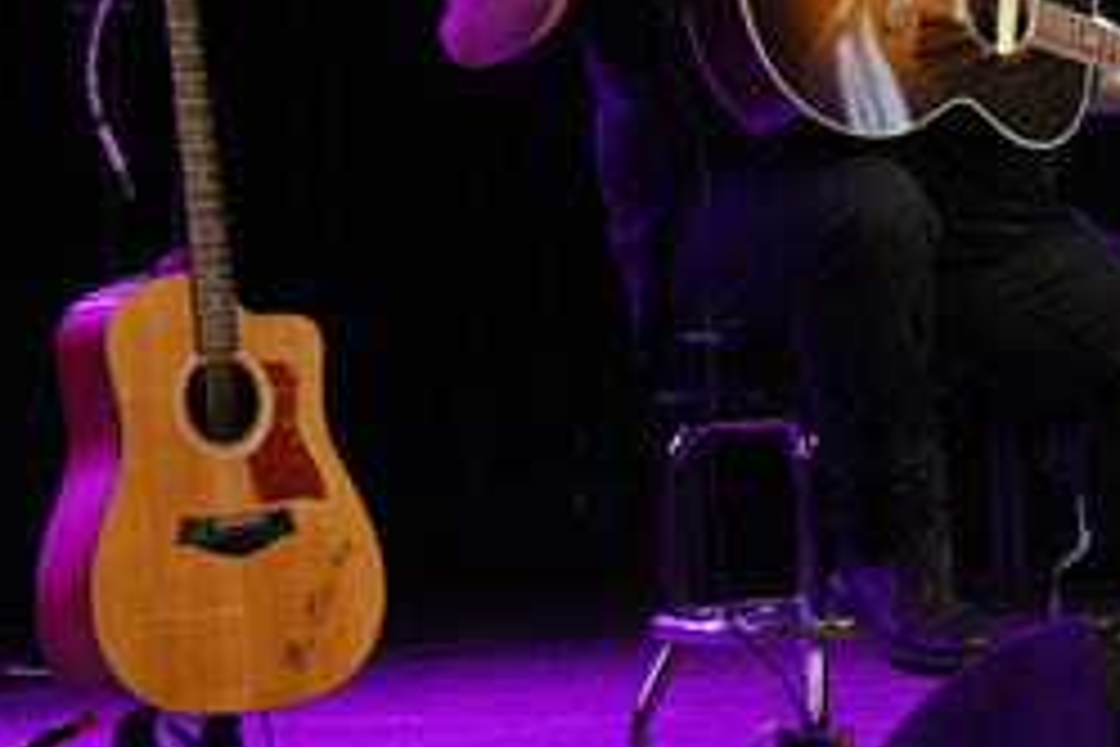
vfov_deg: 6.3
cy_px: 90
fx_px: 6751
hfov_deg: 9.5
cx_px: 897
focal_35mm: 217
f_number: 7.1
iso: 800
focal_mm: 120
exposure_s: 1/60
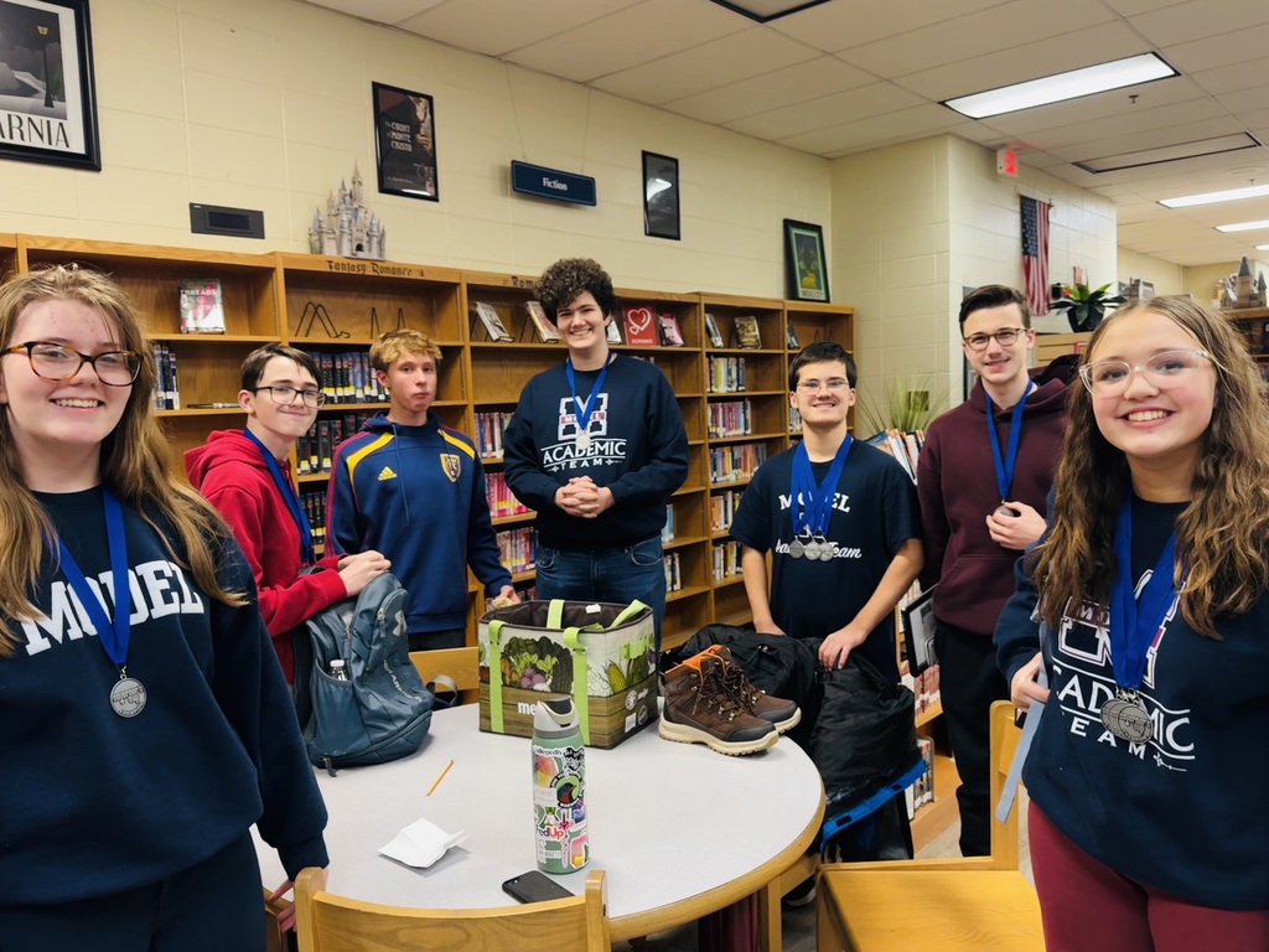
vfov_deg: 56.8
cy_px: 476
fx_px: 880
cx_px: 634
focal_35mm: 24
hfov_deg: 71.6
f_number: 1.78
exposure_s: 1/60
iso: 250
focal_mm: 6.76
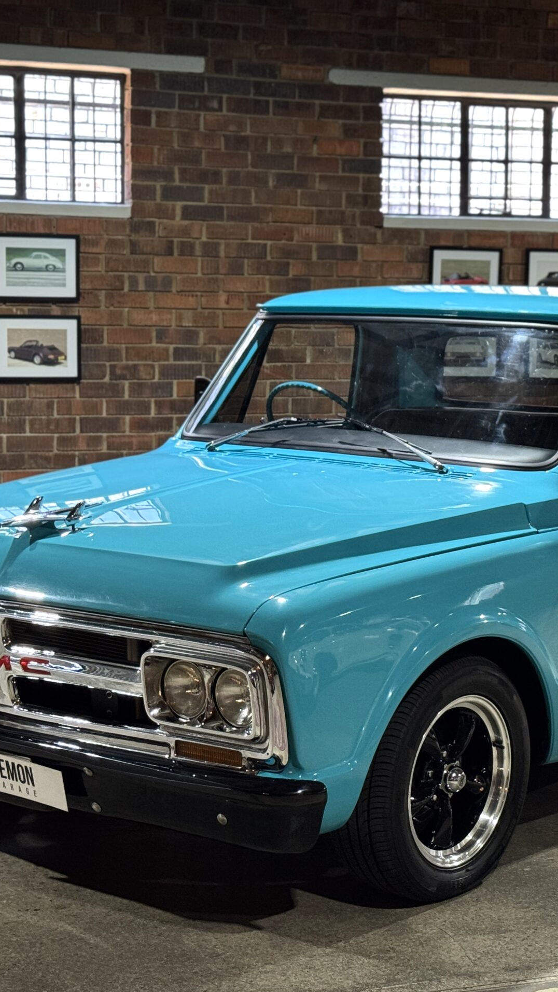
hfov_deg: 17.2
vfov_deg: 30.1
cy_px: 495
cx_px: 390
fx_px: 1841
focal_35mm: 70
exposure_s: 1/50
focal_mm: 6.76
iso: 250
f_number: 1.78
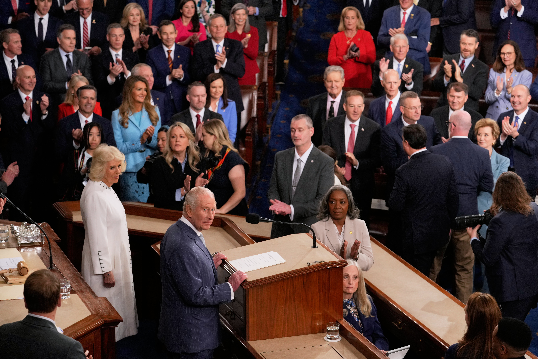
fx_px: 1763
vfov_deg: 11.6
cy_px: 180
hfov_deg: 17.3
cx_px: 269
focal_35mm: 118
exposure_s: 1/250
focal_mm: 118
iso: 2000
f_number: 5.6
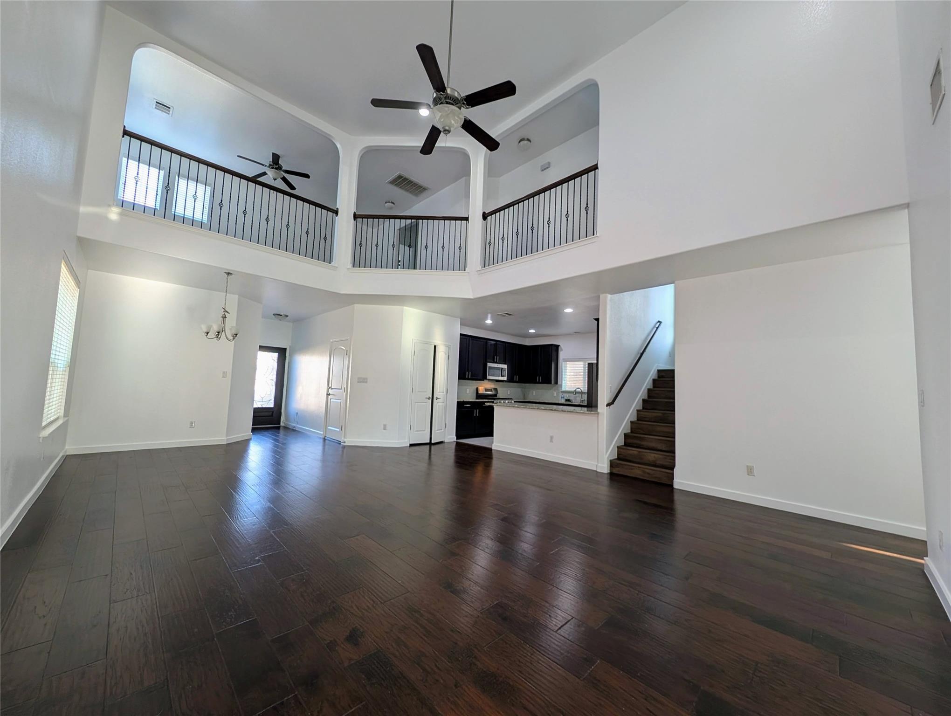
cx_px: 476
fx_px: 330
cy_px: 358
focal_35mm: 12
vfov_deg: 94.6
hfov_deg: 110.5
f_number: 1.95
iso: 52
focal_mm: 2.23
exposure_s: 1/24
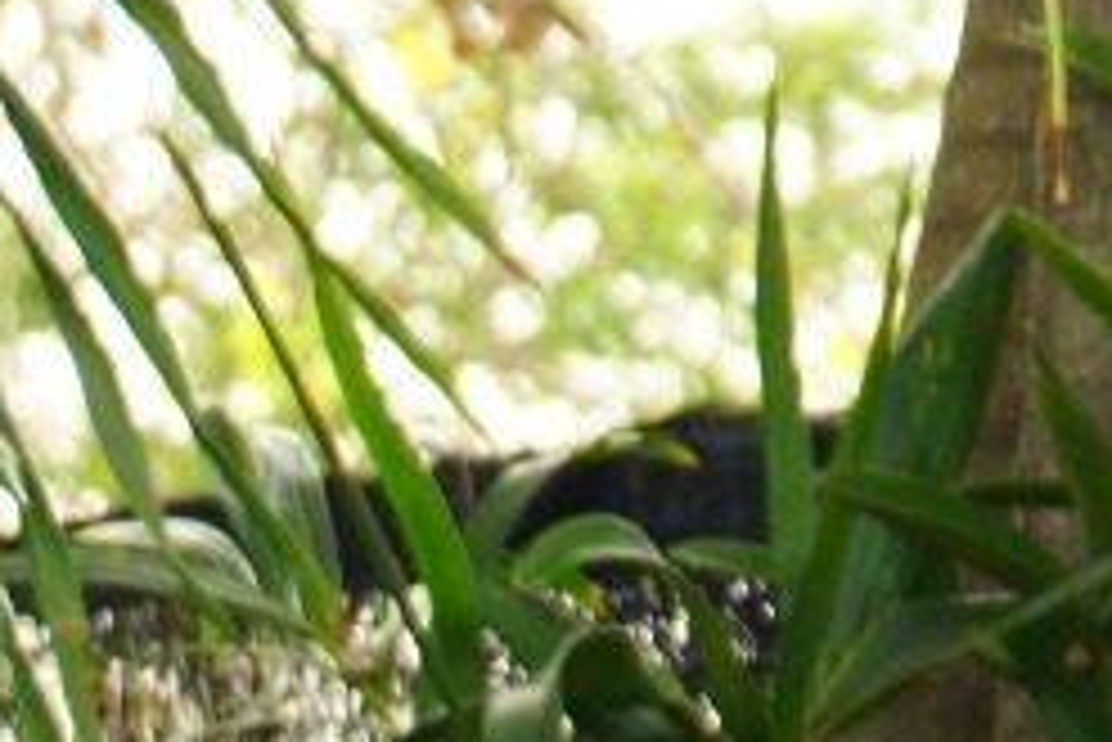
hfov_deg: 7.0
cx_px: -1612
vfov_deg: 4.7
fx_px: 8499
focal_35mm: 275
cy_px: 2401
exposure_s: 1/60
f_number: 5.6
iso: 100
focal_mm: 28
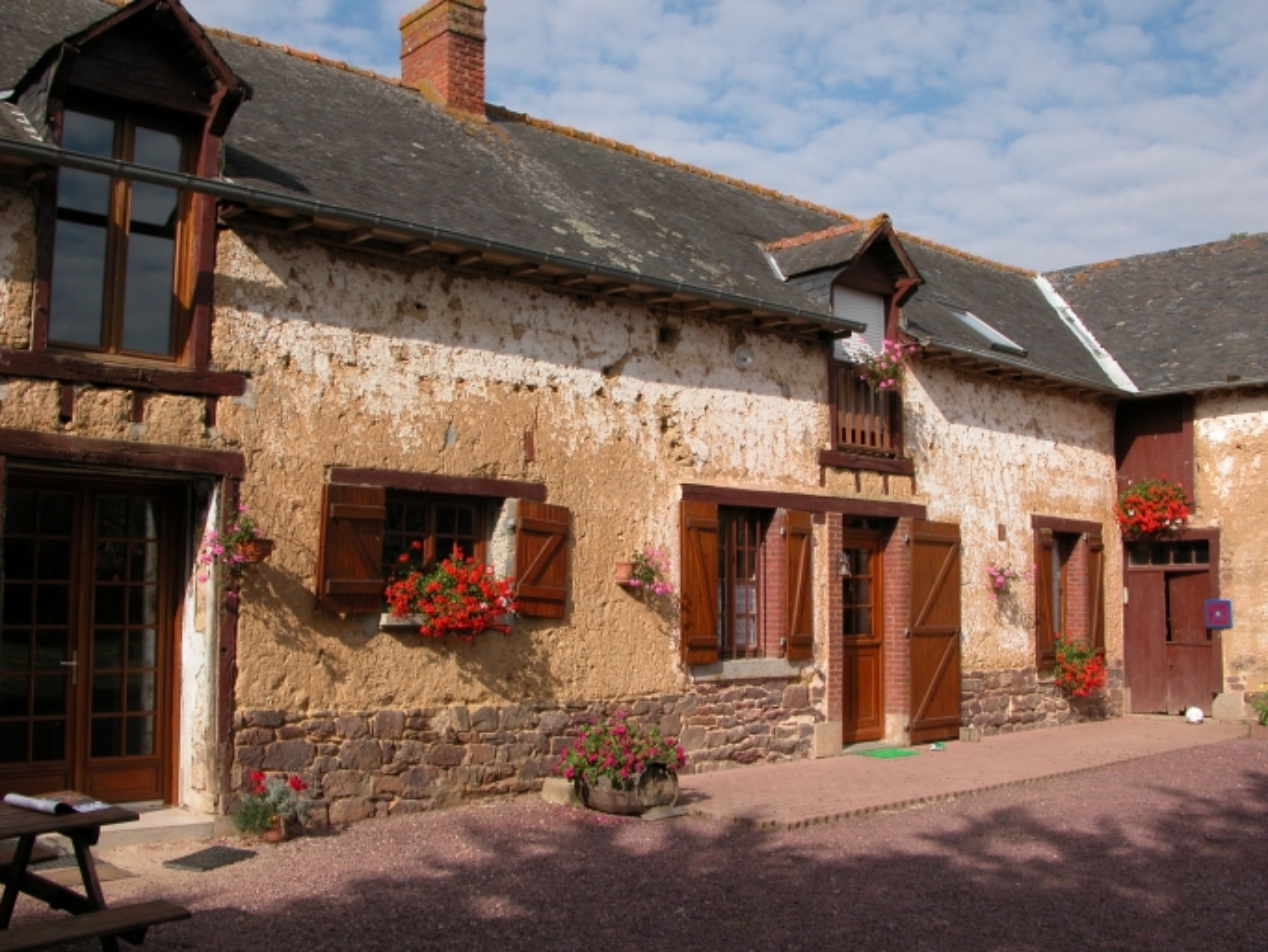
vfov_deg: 40.7
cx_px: 634
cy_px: 476
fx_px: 1283
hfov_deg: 52.6
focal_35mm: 35
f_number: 7.1
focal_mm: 8.9
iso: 100
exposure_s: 1/344
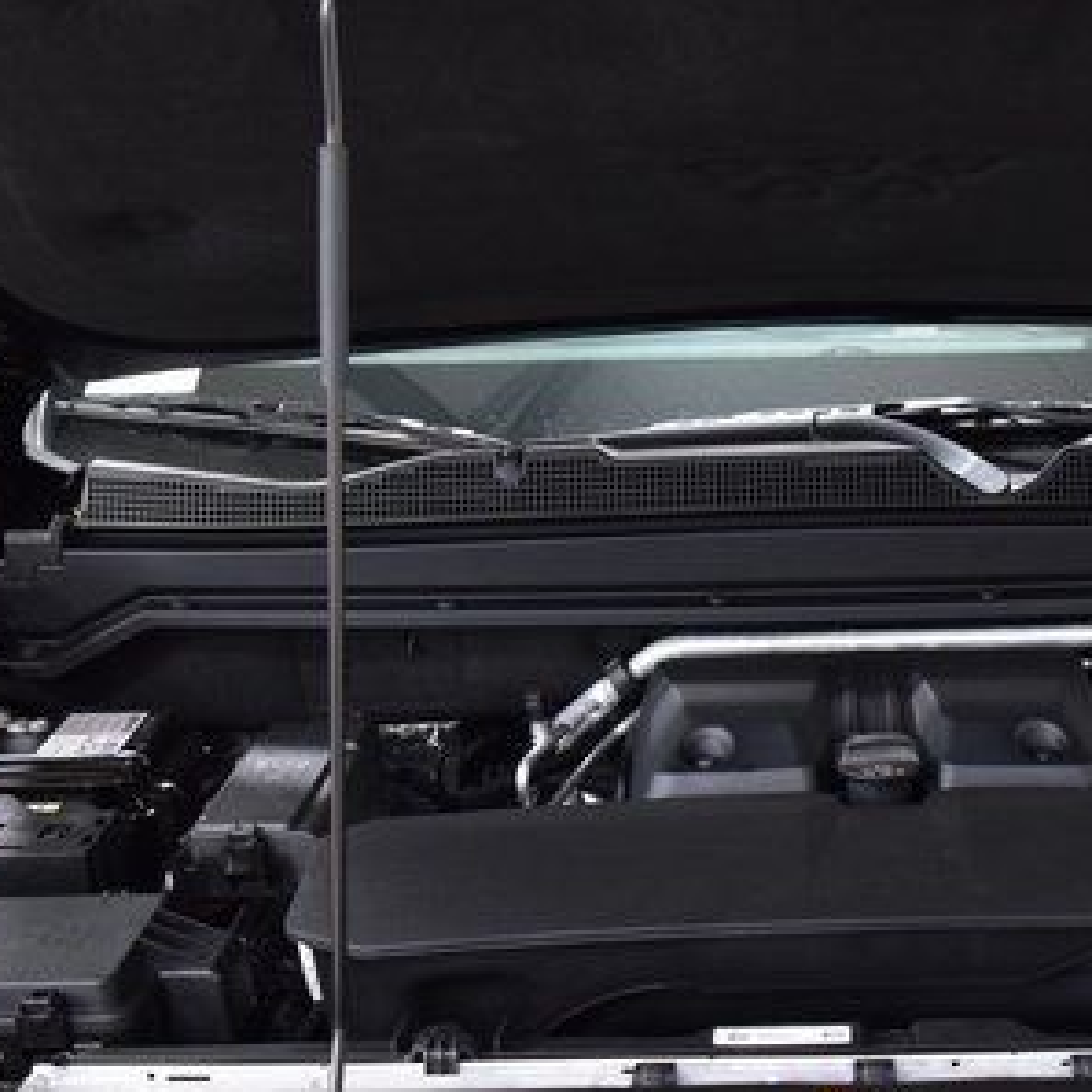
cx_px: 890
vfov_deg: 25.9
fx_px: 2356
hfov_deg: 25.6
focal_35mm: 66
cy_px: 781
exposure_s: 1/15
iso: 1600
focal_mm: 24
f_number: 6.3
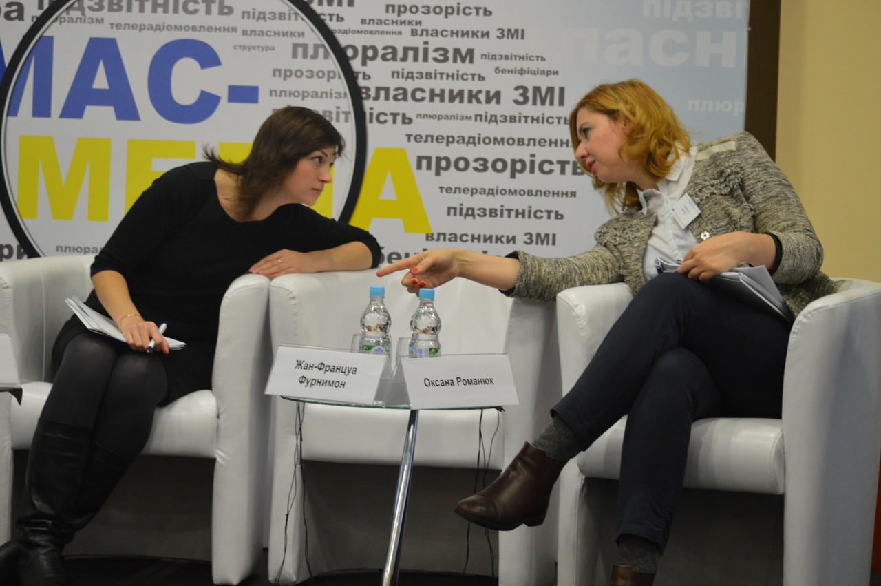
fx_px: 2274
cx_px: 440
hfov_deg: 21.9
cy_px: 293
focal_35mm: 93
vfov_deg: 14.7
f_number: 4.5
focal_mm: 62
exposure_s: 1/60
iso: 1400
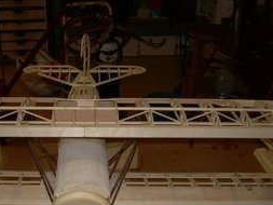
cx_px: 74
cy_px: 126
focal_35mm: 60
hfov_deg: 31.7
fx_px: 473
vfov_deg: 24.4
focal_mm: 6.3
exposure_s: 1/60
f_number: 2.8
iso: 50
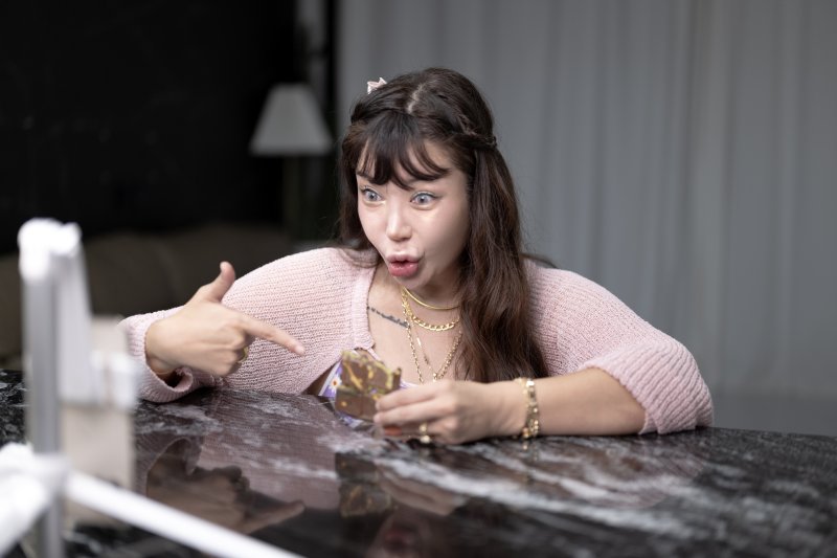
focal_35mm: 50
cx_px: 418
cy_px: 279
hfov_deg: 39.6
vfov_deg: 27.0
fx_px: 1162
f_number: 1.4
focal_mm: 50
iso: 640
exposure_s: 1/250
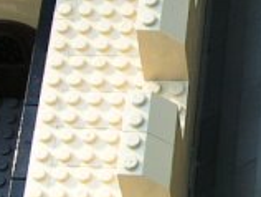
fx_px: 1450
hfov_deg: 10.1
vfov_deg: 7.8
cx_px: 320
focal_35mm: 192
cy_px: 98
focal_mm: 6.3
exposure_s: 1/80
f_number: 4
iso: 50
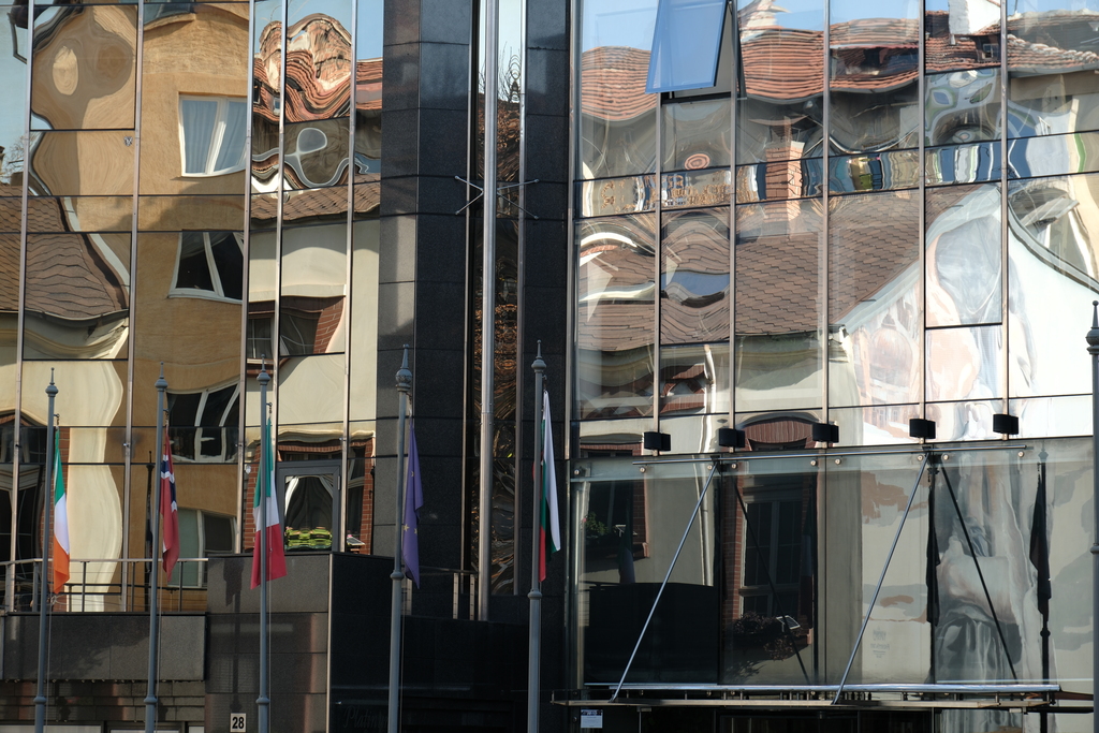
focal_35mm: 105
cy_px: 366
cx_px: 550
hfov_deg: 19.5
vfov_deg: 13.0
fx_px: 3206
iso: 125
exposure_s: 1/150
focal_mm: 70
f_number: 5
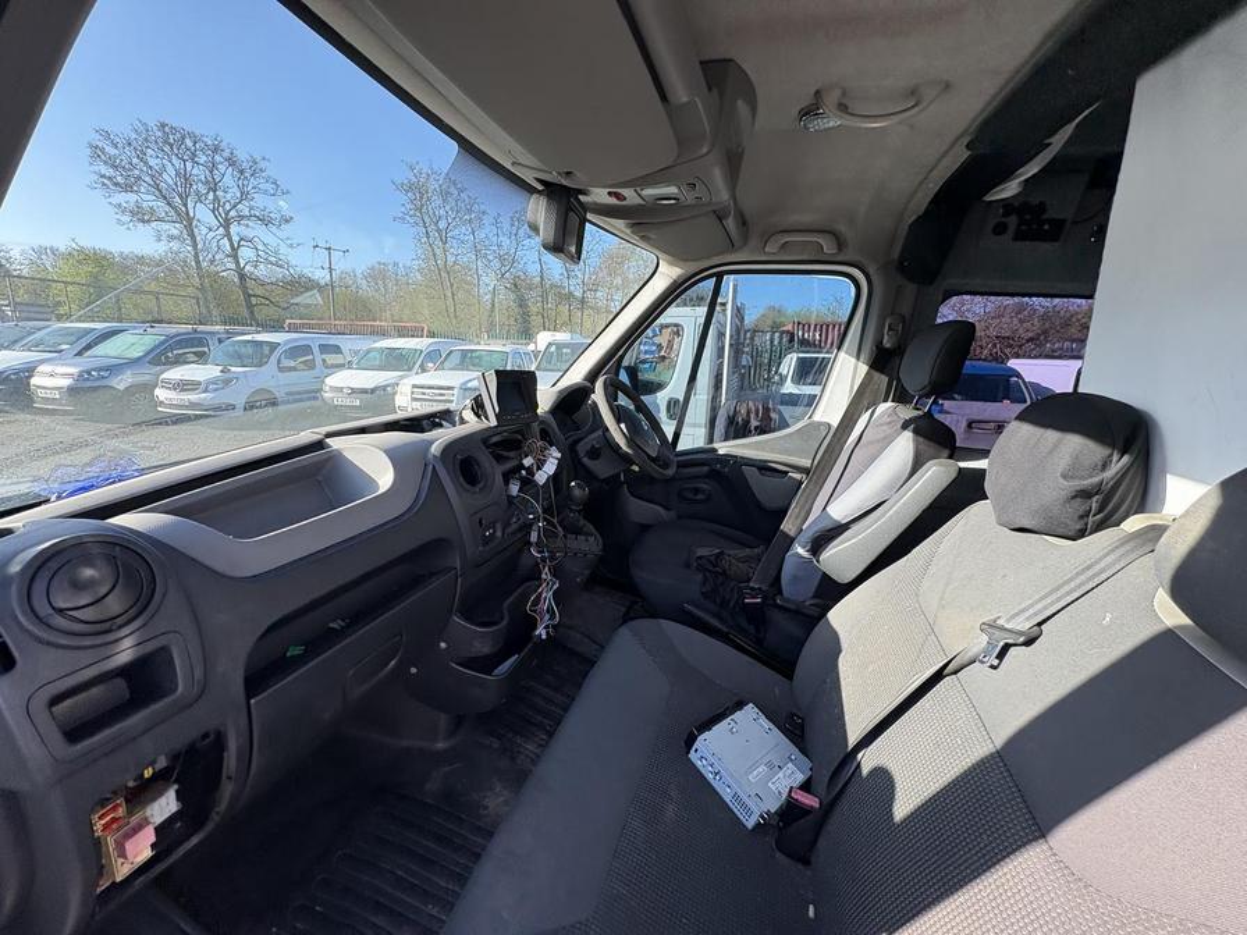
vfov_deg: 85.7
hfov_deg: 102.1
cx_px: 624
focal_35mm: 14
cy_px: 468
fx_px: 504
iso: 64
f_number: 2.2
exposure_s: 1/231
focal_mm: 2.22
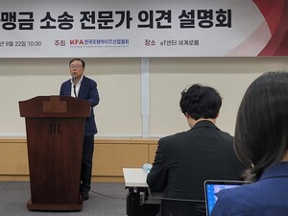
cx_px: 79
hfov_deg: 37.4
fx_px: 416
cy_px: 66
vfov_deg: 28.8
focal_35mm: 50
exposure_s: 1/120
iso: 100
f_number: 1.8
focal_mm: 7
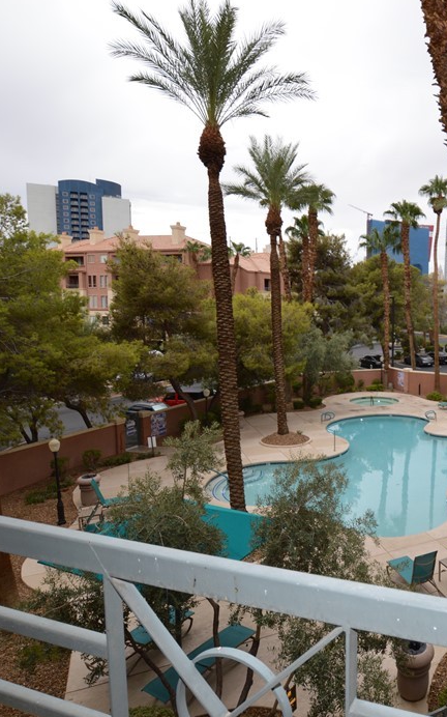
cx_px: 409
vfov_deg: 74.8
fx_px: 468
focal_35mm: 24
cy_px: 362
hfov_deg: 45.8
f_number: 6.3
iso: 100
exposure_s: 1/160
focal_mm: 10
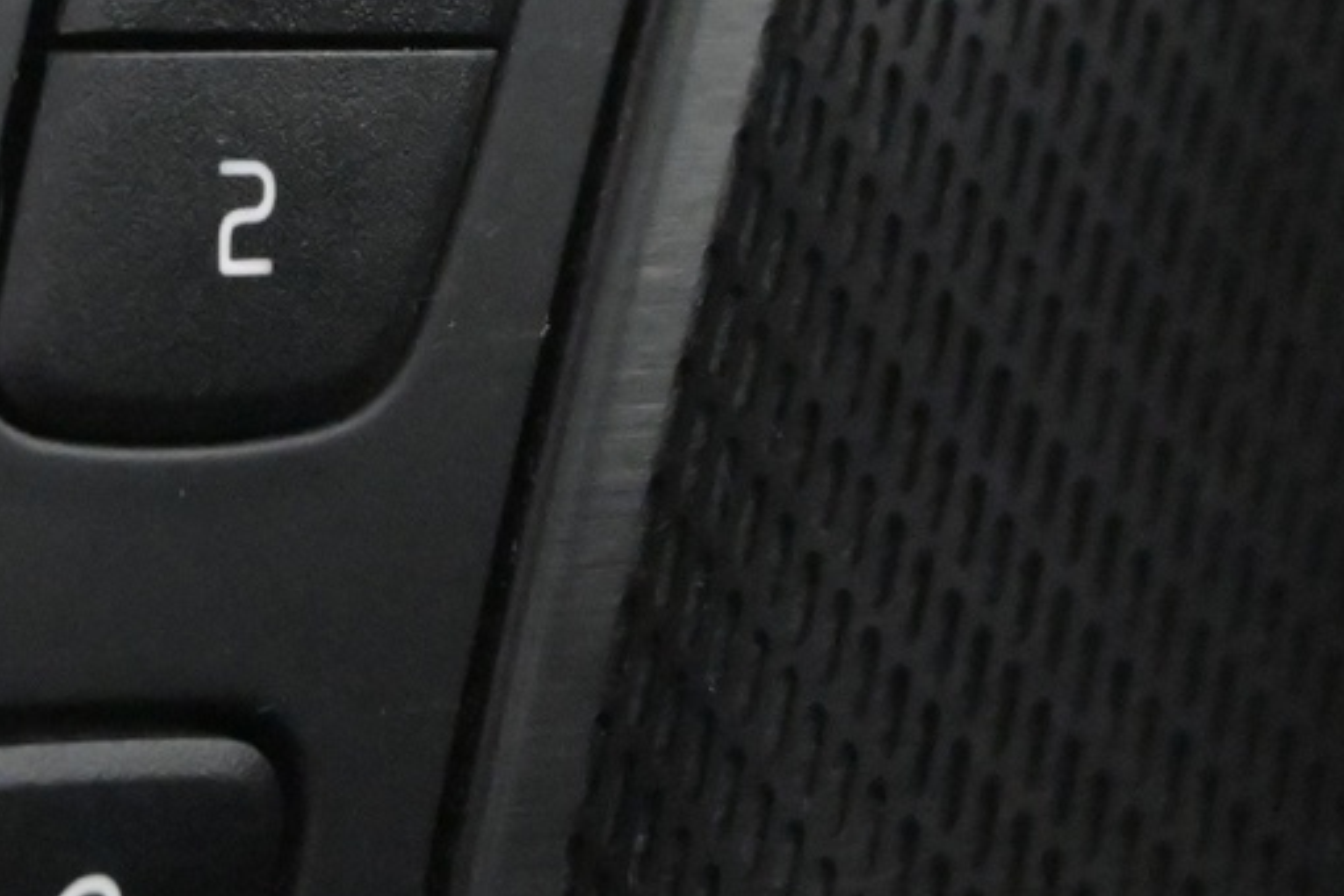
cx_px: 348
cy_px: -98
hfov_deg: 11.3
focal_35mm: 181
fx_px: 6757
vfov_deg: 7.5
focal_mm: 38
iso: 8000
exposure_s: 1/60
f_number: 5.6
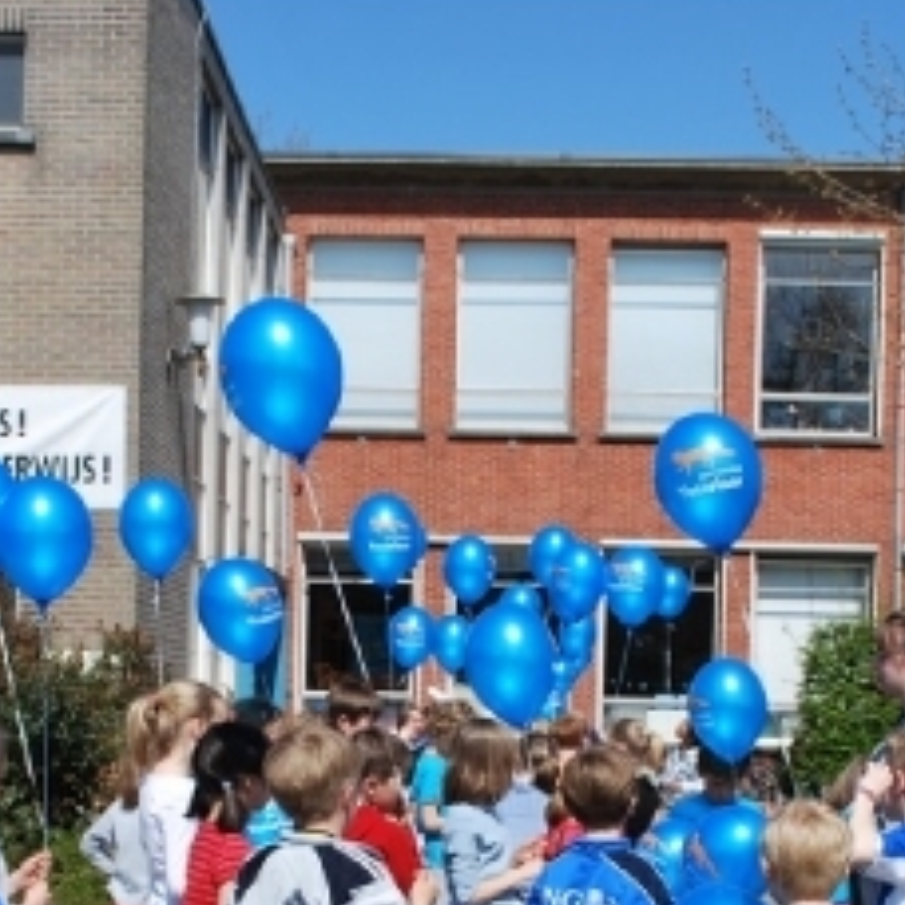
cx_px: 385
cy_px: 768
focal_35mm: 67
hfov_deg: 25.7
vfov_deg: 25.1
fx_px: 1982
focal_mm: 20
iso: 100
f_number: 8
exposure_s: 1/250
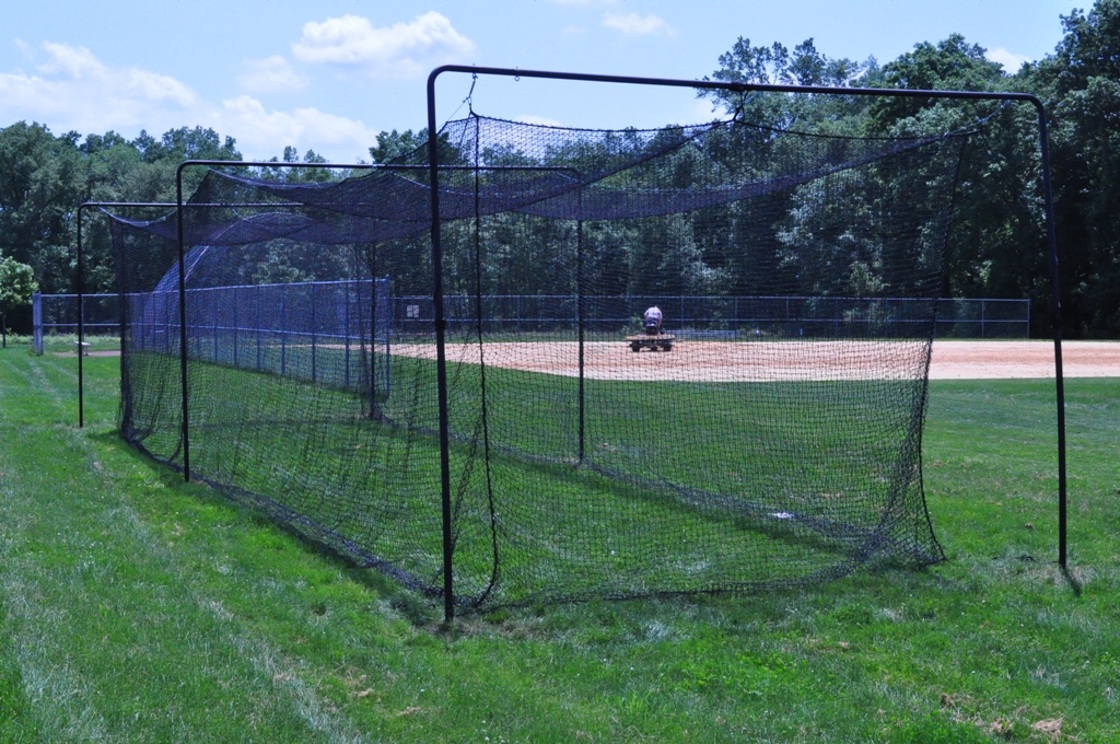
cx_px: 560
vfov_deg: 26.4
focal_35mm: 51
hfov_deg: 38.9
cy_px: 372
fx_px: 1585
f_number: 18
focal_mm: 34
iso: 2500
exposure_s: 1/1250
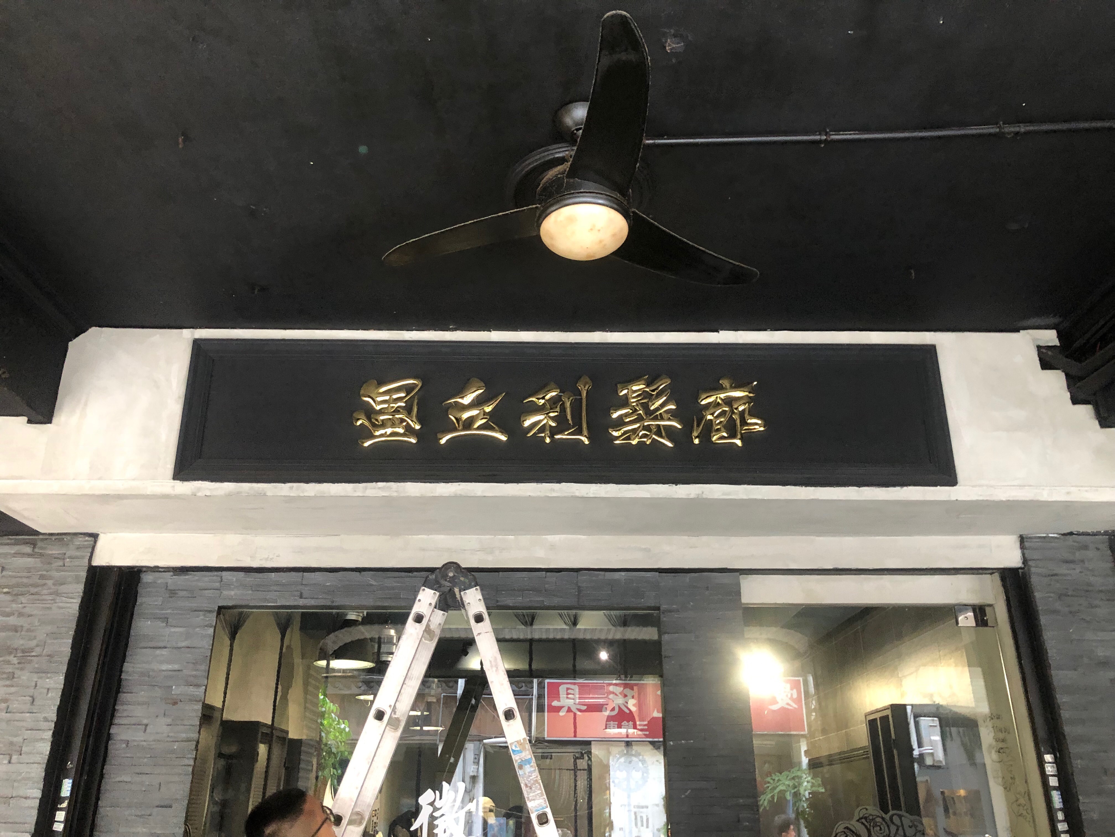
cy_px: 418
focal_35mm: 28
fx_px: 902
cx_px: 558
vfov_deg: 49.7
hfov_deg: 63.4
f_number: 1.8
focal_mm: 4
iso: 80
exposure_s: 1/15
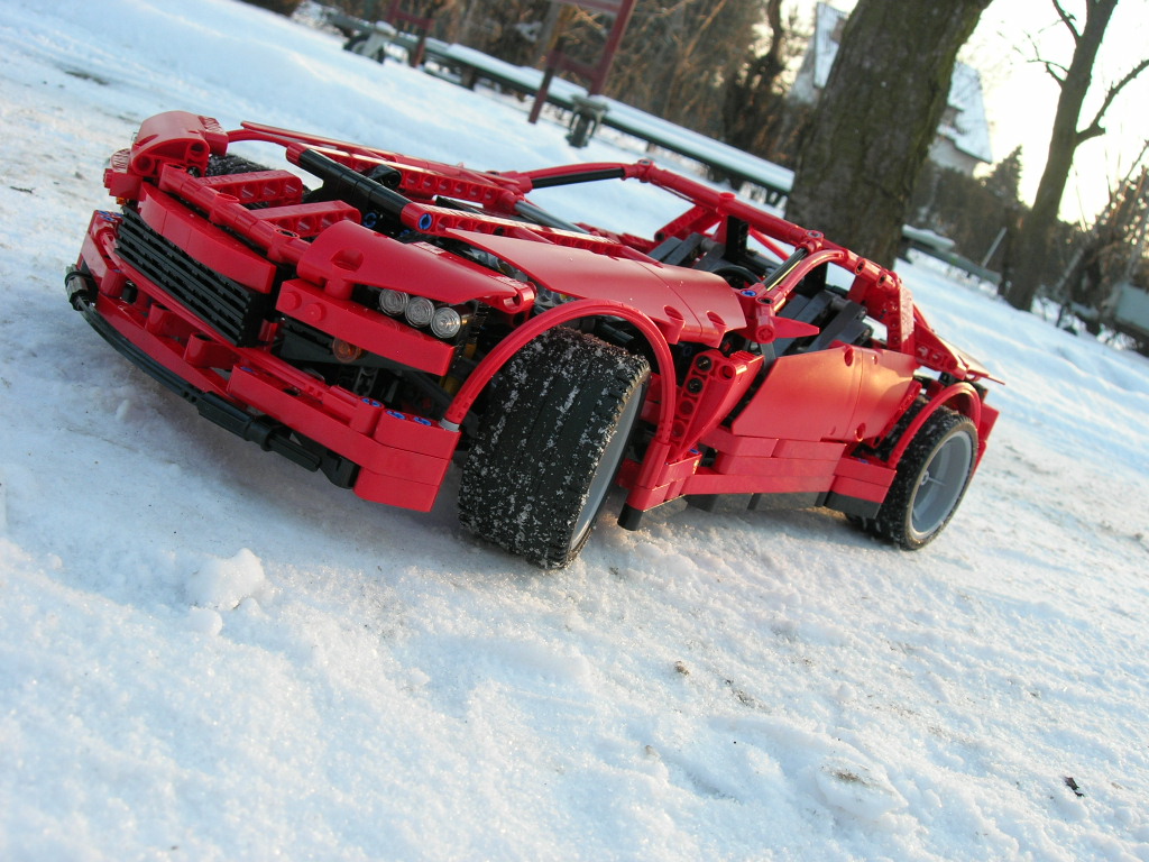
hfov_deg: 49.0
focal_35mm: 38
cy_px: 431
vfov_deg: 37.7
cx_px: 574
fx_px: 1261
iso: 64
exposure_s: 1/91
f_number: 4.8
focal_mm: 7.8
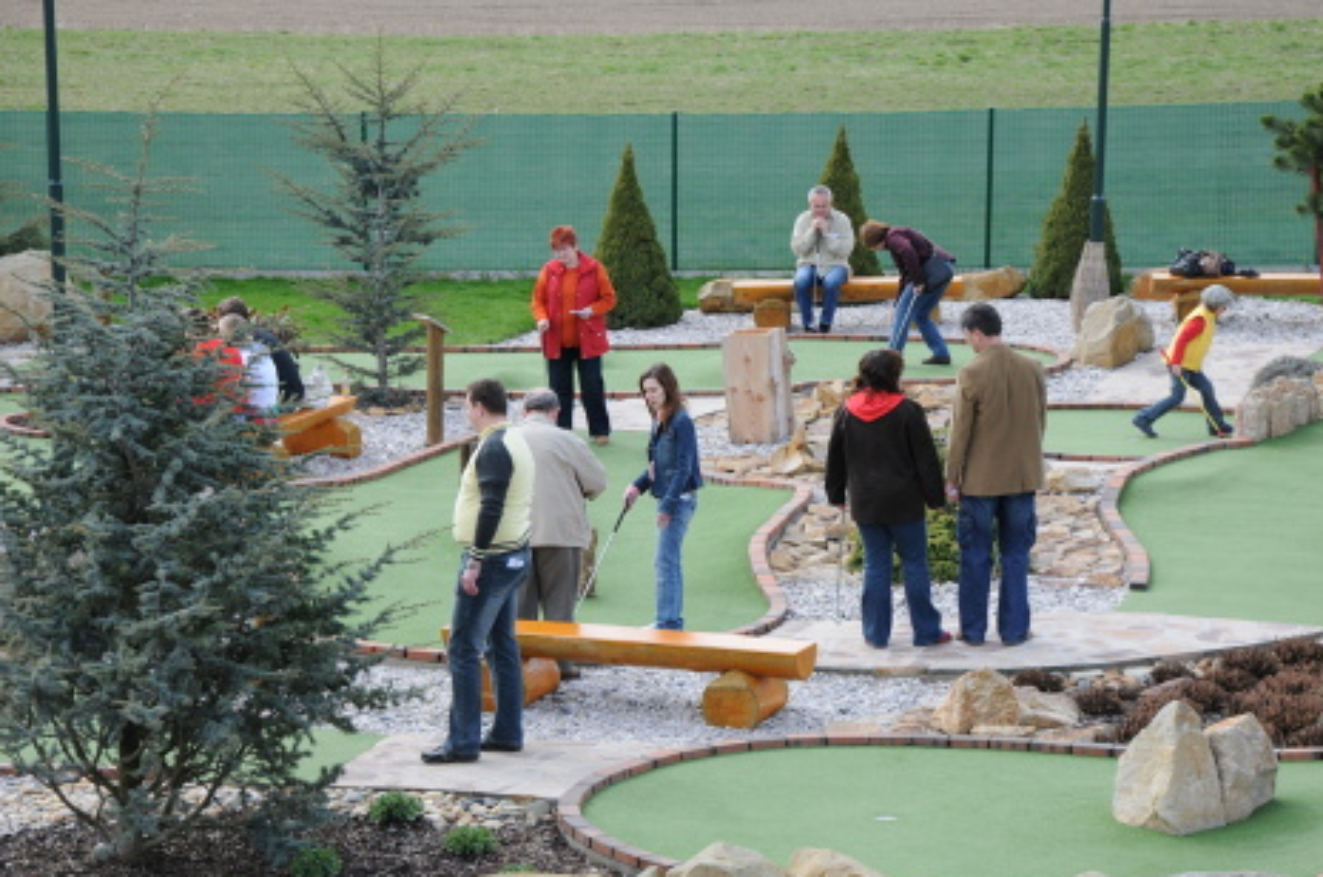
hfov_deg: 18.1
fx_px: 4144
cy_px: 470
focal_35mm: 113
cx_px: 677
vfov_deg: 12.1
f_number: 8
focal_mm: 70
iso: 200
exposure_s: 1/200
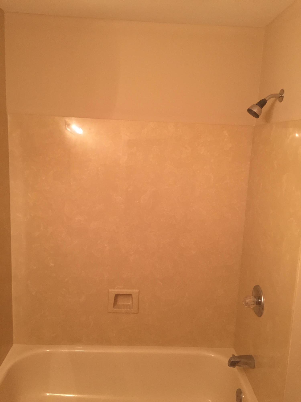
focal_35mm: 29
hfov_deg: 48.2
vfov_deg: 61.7
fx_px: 336
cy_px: 201
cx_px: 150
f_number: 2.2
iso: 80
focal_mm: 4.15
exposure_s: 1/30
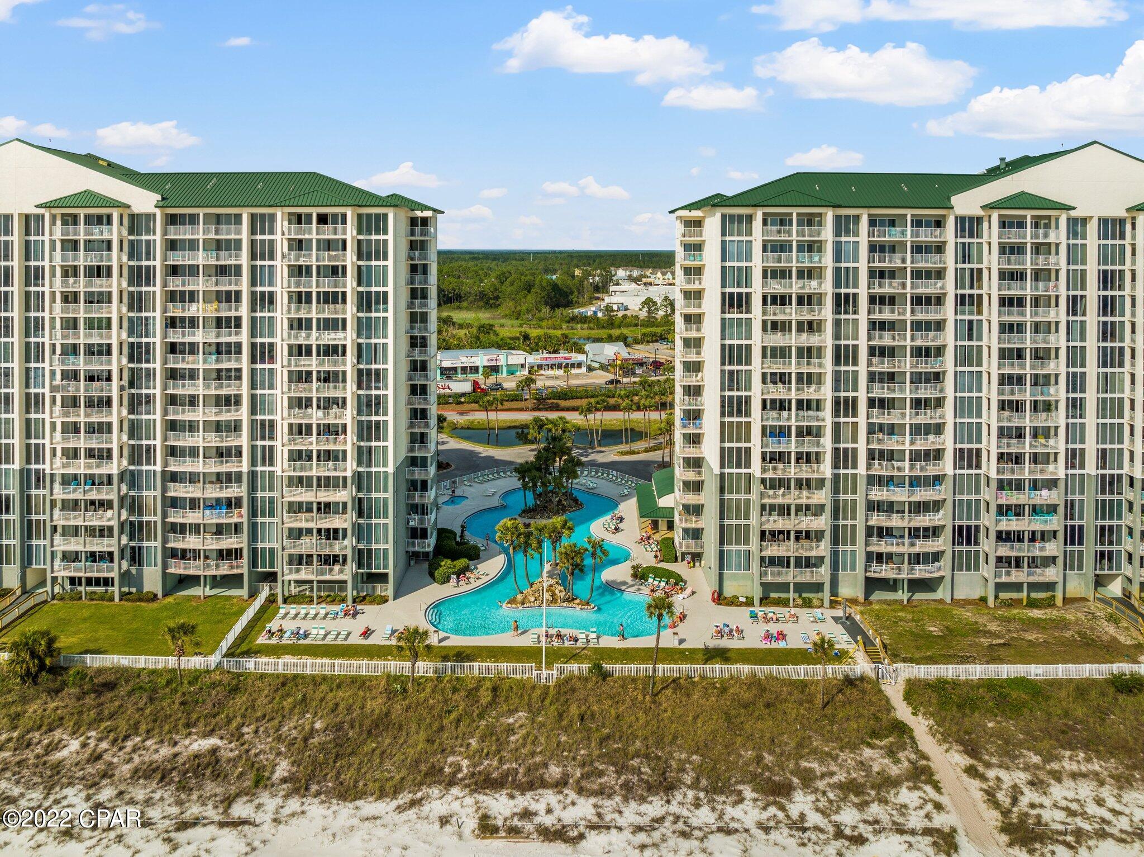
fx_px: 793
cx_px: 572
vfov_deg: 56.8
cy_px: 428
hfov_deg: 71.6
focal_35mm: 24
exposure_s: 1/120
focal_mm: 12.29
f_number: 4
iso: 100
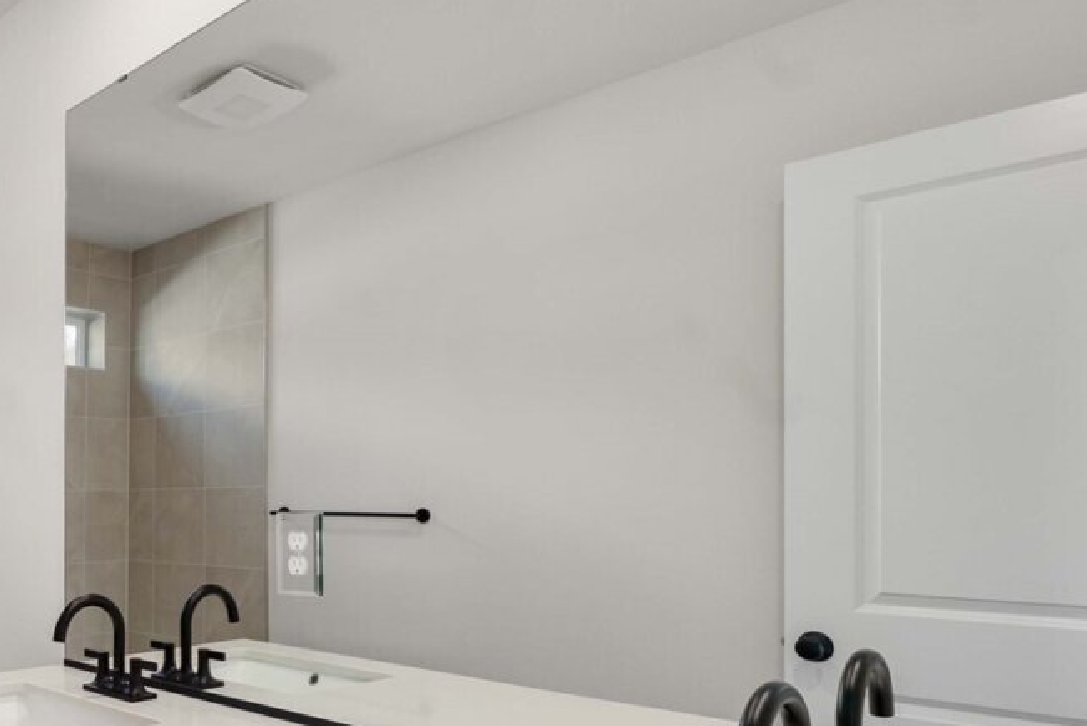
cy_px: 531
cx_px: 132
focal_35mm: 28
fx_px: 846
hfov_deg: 57.3
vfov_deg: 45.1
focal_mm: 13
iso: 640
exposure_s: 1/30
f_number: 7.1
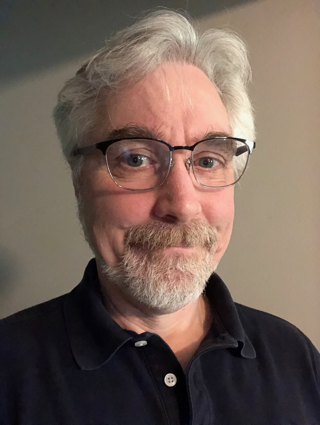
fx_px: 394
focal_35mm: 32
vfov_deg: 56.8
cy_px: 212
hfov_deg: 44.2
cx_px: 160
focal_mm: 2.87
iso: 1000
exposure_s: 1/15
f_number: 2.2
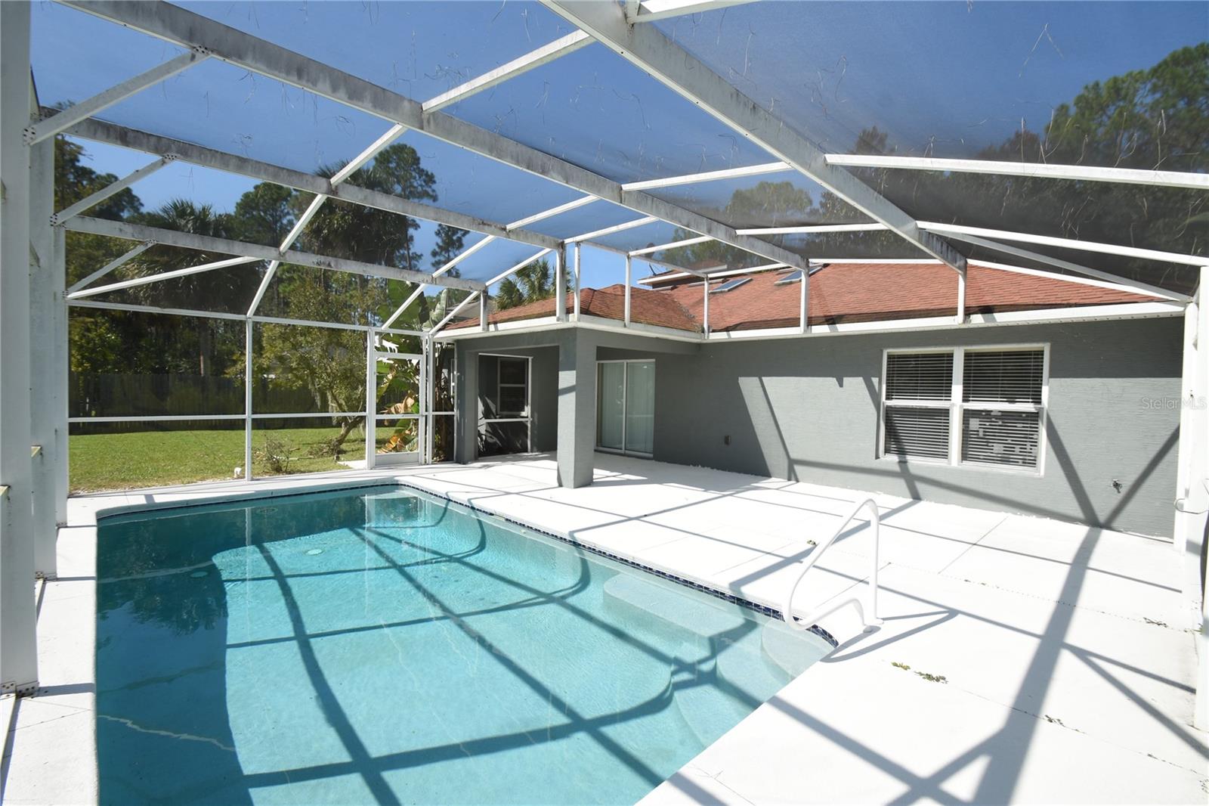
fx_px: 504
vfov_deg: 77.3
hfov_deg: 100.4
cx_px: 604
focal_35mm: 15
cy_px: 403
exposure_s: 1/160
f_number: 6.3
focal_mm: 10
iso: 100
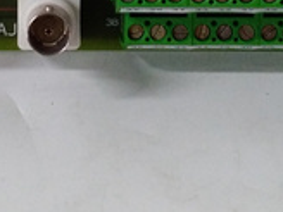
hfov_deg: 14.9
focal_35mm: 132
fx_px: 1079
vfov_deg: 10.8
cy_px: -109
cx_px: 76
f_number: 2
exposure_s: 1/33
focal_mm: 3.79
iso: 396
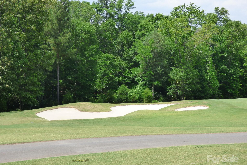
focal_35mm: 72
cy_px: 85
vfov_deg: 18.9
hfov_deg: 28.1
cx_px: 123
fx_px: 494
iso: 200
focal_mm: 11.76
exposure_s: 1/800
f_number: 4.2
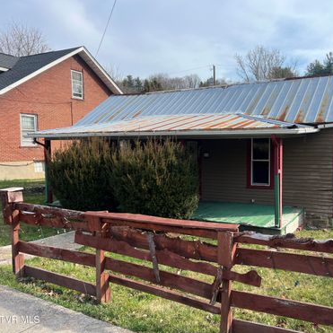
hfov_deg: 51.5
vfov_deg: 52.5
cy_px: 166
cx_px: 223
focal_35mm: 31
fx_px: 337
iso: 50
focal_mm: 5.7
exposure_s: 1/1724
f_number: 1.5
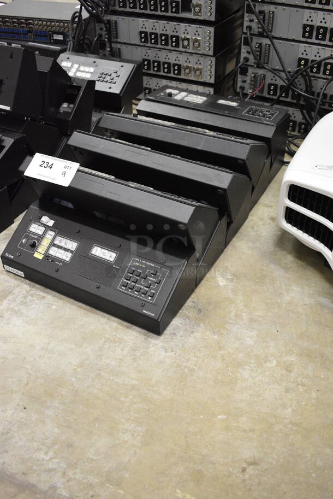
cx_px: 166
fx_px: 478
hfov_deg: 38.4
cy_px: 250
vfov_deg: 55.1
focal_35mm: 34
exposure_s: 1/125
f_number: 3.8
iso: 3200
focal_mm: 23
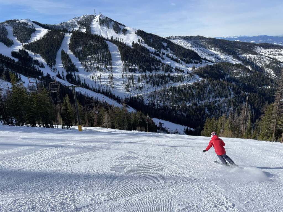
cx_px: 142
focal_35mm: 26
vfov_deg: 53.1
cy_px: 106
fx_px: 213
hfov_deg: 67.3
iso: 32
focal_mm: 4.2
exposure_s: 1/5051
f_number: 1.6
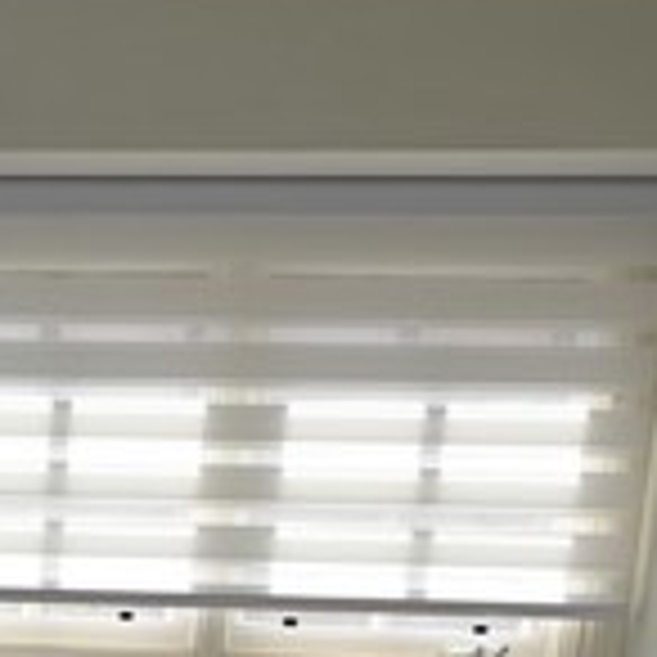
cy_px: 754
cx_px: -270
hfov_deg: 21.5
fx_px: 1499
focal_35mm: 70
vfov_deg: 23.0
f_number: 5.6
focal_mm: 12.5
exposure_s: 1/125
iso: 140
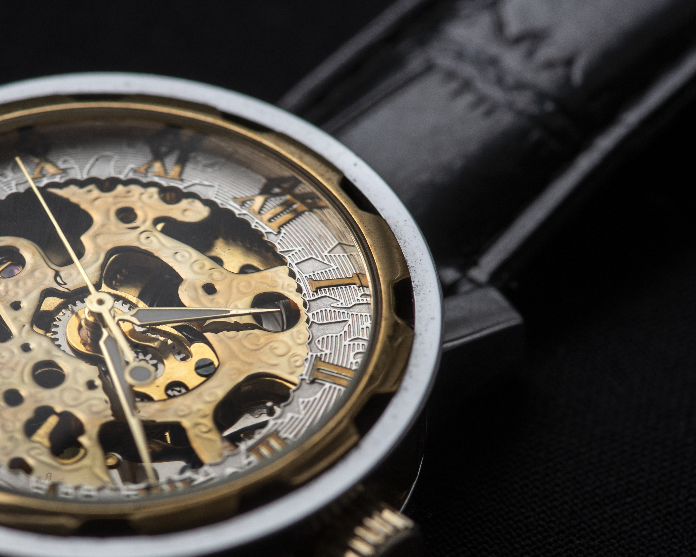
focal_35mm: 219
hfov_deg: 8.8
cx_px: 192
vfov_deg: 7.1
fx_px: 4511
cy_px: 406
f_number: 10
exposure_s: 1/50
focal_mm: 105
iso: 320
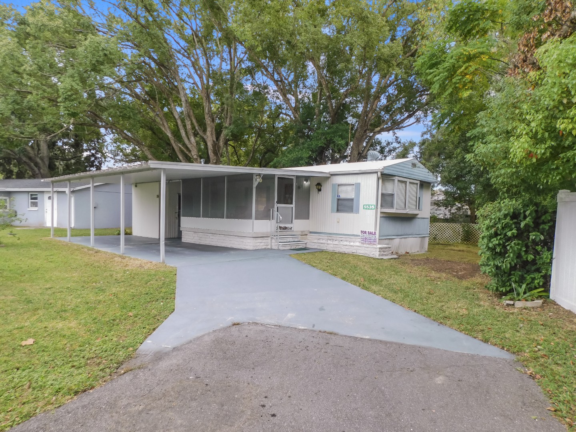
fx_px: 383
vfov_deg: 58.9
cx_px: 288
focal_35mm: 23
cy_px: 216
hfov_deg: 73.9
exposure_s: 1/100
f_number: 3
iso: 125
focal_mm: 4
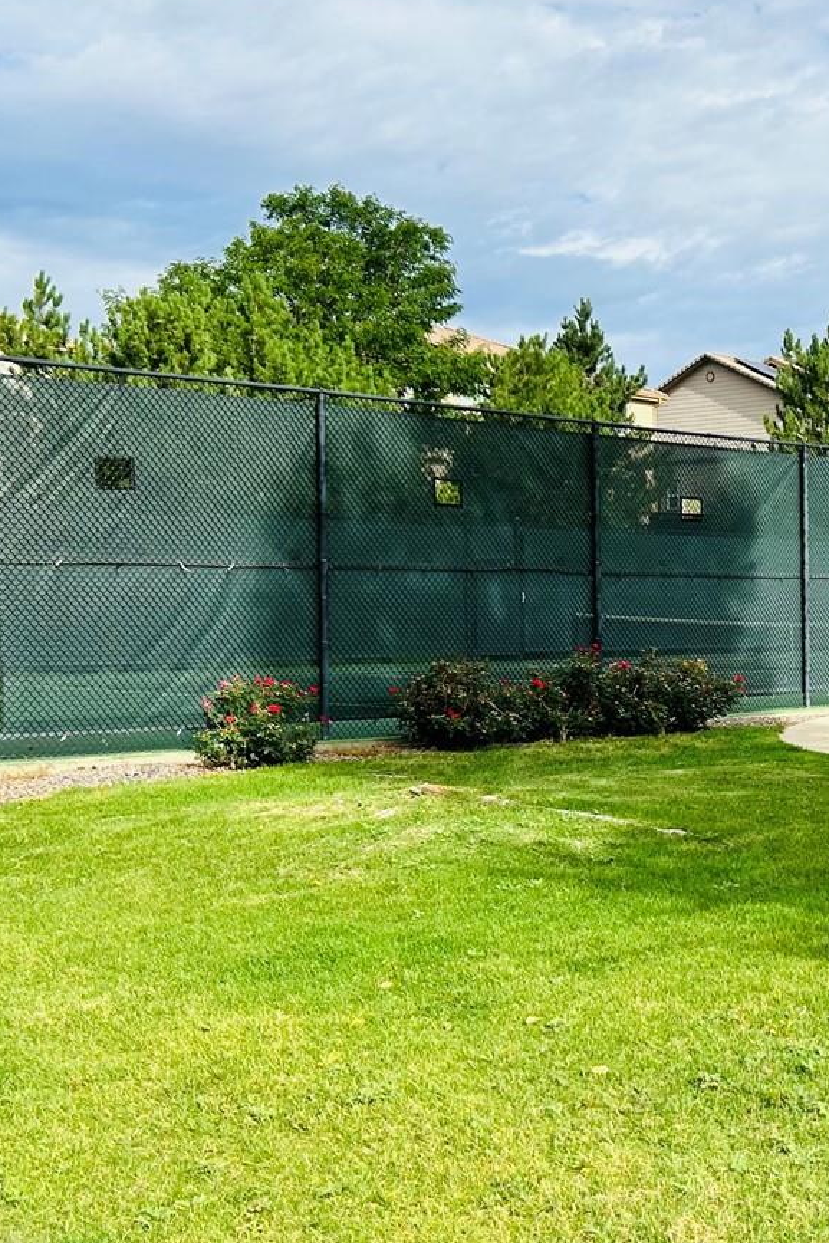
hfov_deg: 24.8
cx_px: 958
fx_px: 1726
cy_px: 684
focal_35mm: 50
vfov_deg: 39.6
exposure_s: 1/2994
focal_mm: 5.7
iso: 50
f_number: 1.5
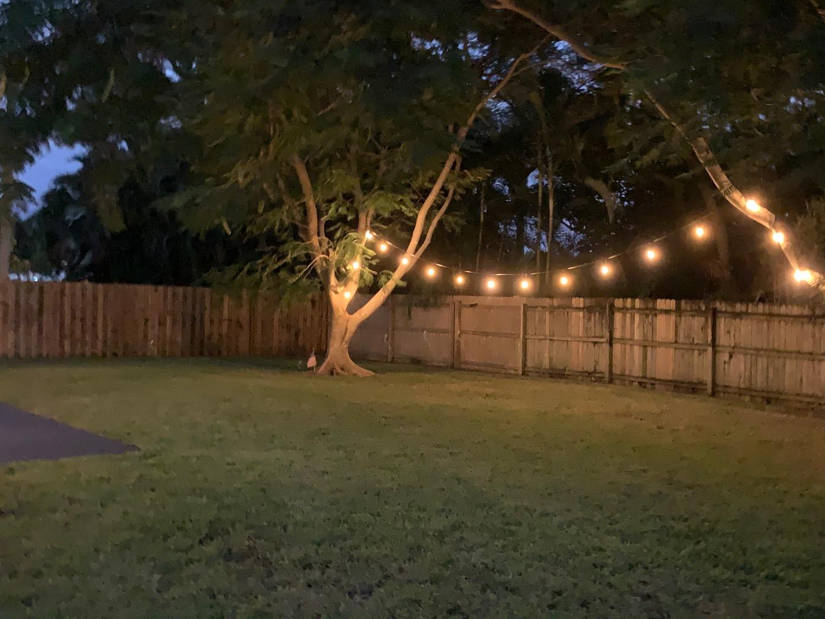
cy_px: 313
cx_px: 476
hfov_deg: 48.8
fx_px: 906
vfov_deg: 37.7
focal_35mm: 38
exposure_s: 1/4
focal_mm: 4.25
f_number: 1.8
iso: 1600
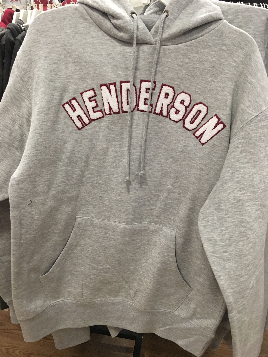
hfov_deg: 48.2
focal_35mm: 29
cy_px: 178
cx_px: 134
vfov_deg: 61.7
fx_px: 299
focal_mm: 4.15
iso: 100
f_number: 2.2
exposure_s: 1/15
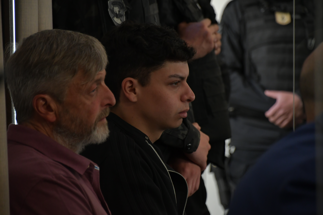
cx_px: 162
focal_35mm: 277
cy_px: 108
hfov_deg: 7.4
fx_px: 2485
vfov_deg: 5.0
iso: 1600
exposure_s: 1/160
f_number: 6
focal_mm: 185
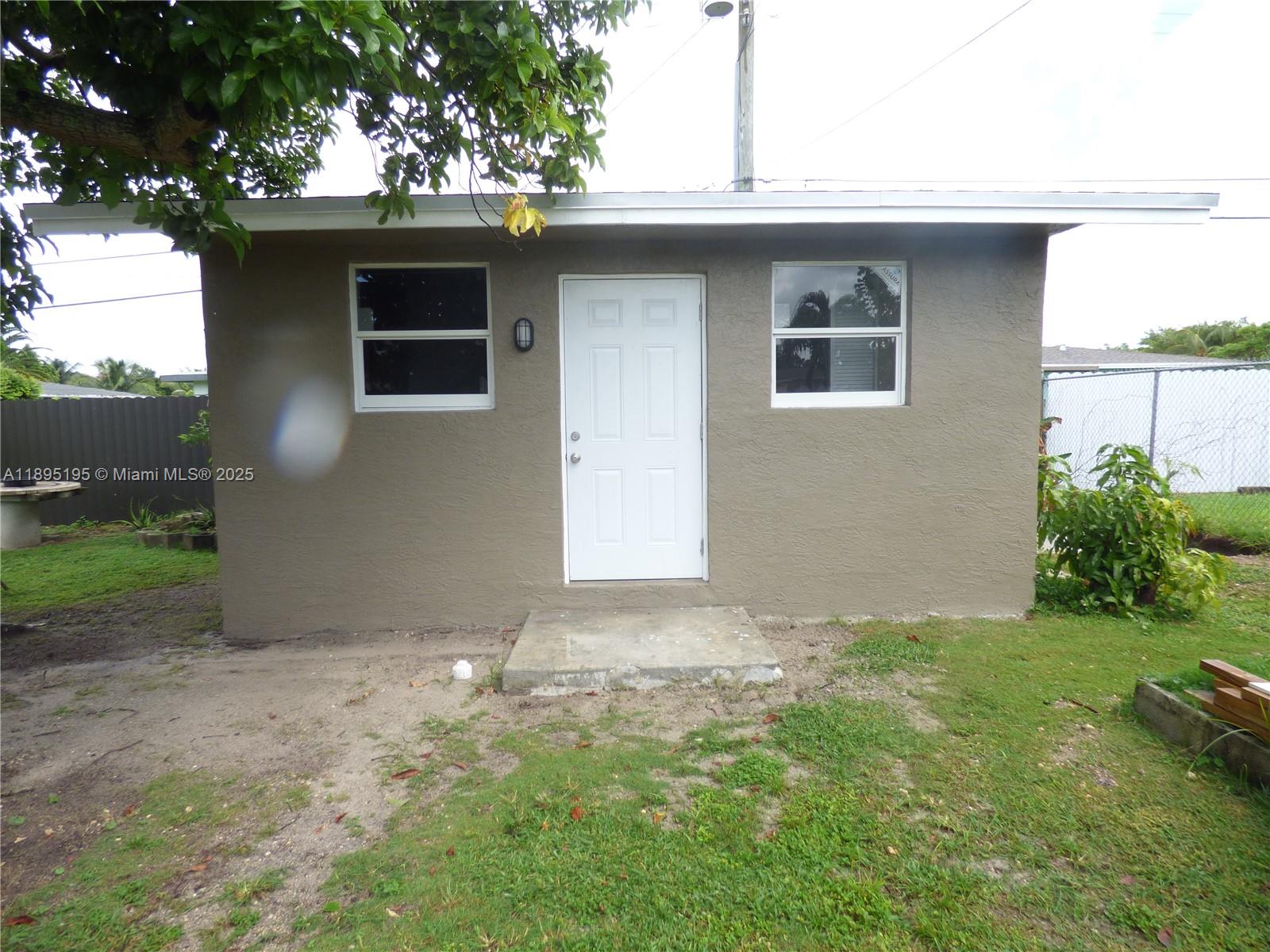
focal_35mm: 20
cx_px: 635
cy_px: 476
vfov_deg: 66.0
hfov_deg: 81.7
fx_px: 734
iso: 100
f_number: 2.8
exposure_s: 1/320
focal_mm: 3.58
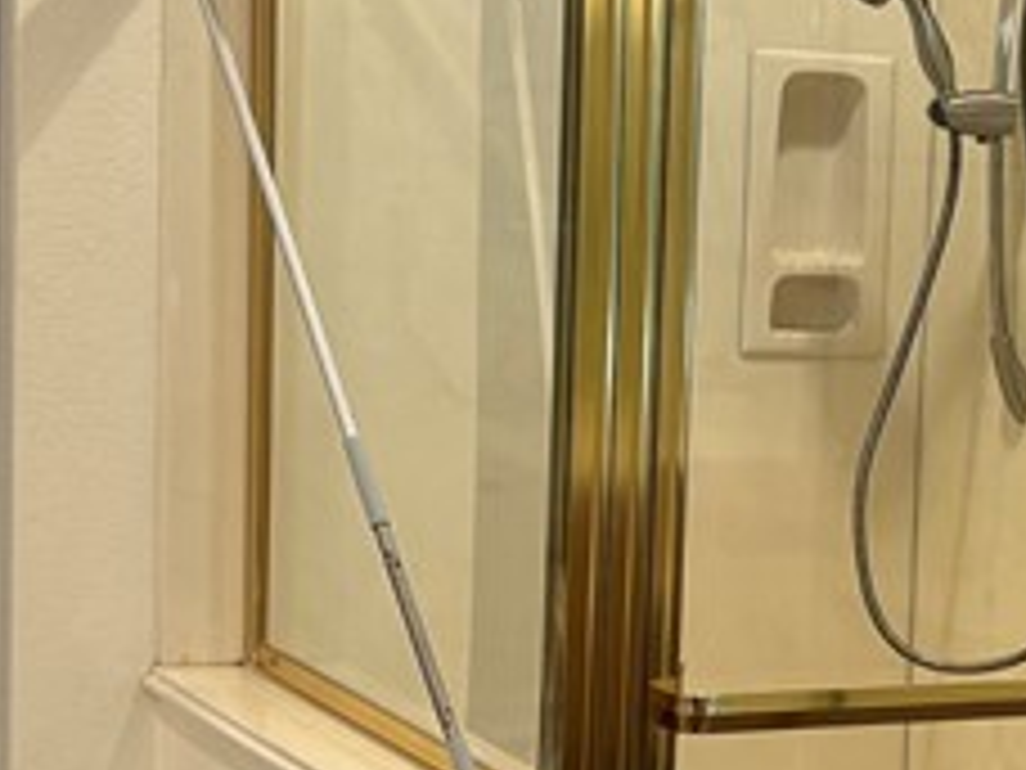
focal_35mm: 117
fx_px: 3468
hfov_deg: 16.5
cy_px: 522
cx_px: 1044
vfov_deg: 12.6
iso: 125
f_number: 1.6
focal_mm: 5.96
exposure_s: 1/120
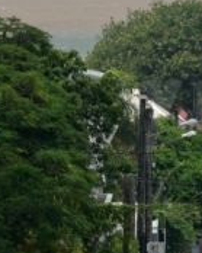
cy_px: 148
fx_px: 7734
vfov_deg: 1.9
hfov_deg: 1.5
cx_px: 52
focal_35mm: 1034
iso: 200
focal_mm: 160
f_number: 11
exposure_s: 1/640
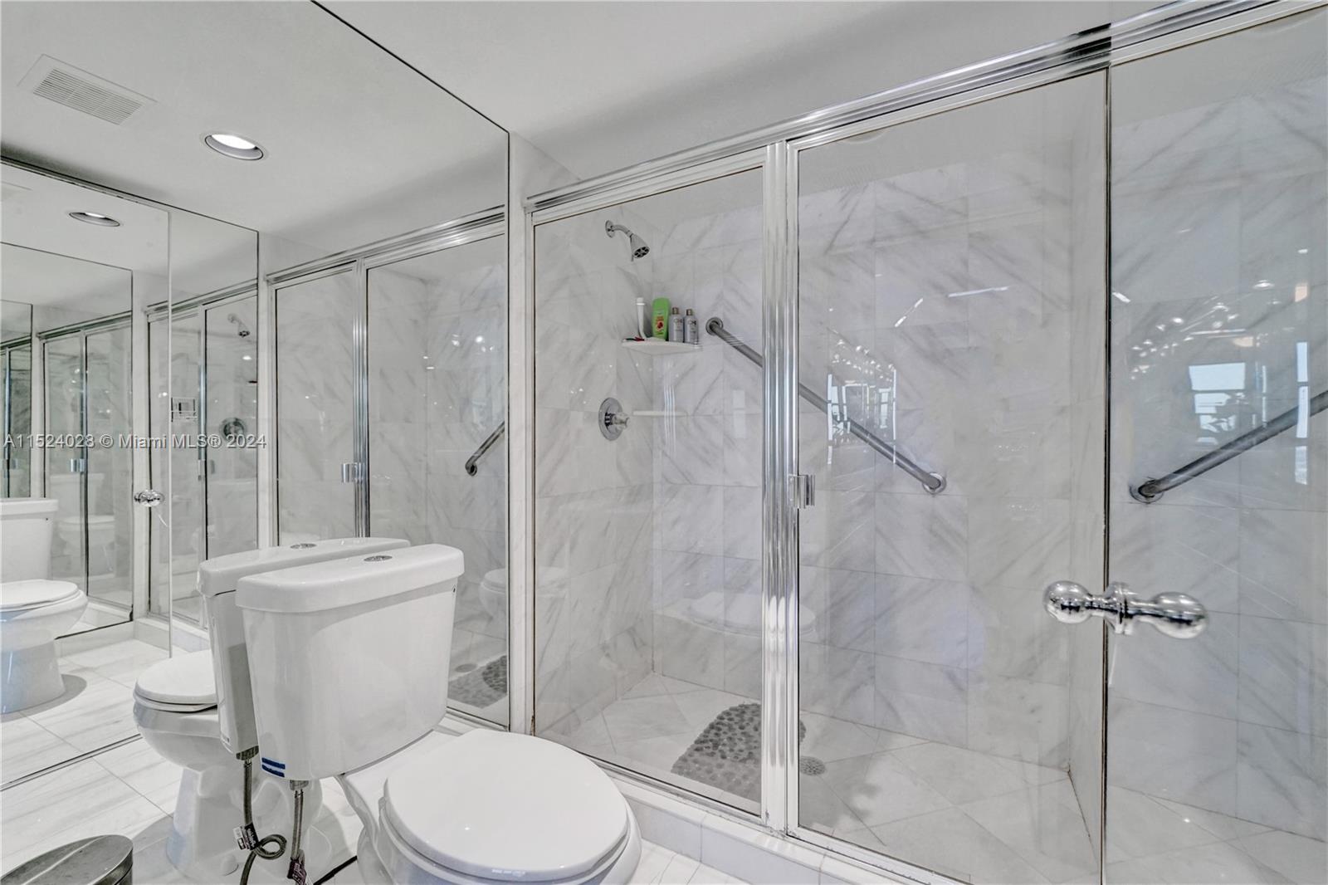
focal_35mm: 14
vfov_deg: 81.2
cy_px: 442
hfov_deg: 104.3
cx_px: 664
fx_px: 516
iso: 1250
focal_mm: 14
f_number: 4
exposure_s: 1/400
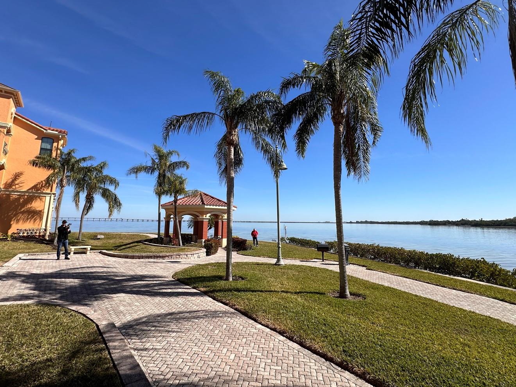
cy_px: 179
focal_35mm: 17
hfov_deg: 91.0
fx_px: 253
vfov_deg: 74.6
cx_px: 244
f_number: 2.2
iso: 50
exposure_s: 1/2398
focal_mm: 2.22
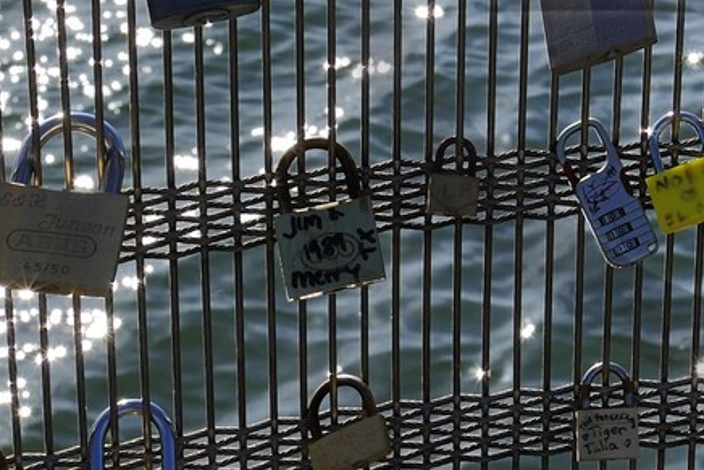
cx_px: 932
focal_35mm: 165
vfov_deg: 8.1
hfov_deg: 12.1
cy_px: -252
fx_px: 3228
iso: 200
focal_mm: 45
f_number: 14
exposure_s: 1/160
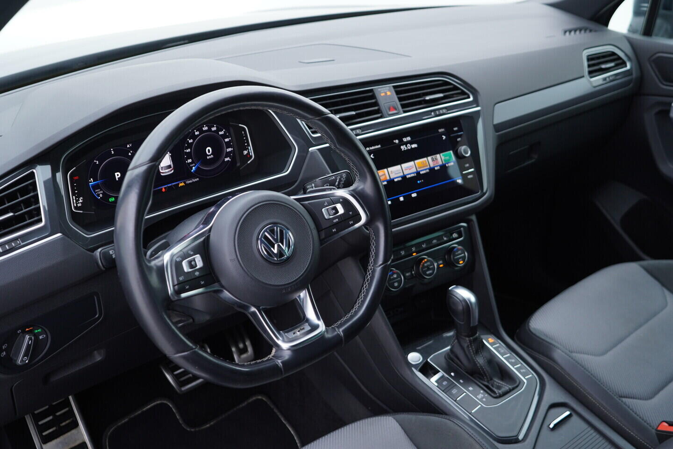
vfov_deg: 36.9
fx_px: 673
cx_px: 336
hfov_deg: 53.1
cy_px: 224
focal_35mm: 36
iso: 160
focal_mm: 24
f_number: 2.8
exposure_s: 1/40
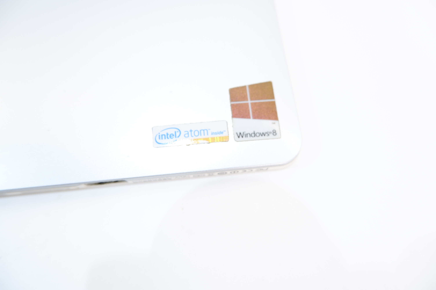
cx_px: 218
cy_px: 145
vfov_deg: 55.0
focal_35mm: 23
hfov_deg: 76.1
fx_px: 278
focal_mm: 15
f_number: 3.5
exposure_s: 1/50
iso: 200
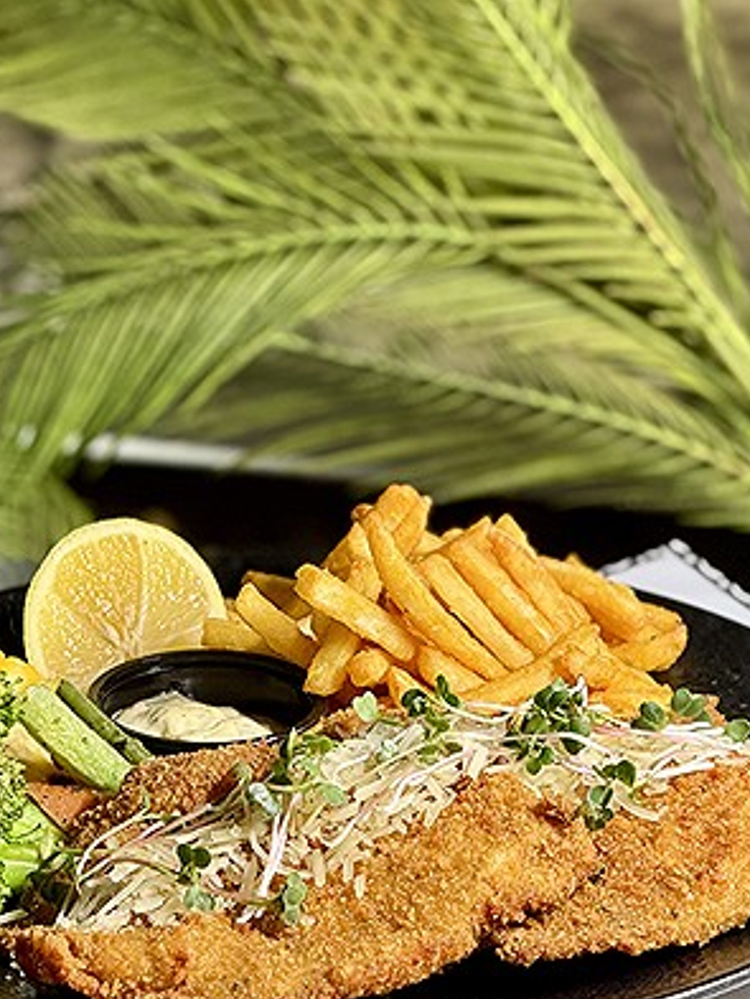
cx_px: 290
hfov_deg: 8.1
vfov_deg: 10.8
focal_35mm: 183
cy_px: 641
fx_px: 5284
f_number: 2.8
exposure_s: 1/50
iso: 200
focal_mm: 15.66
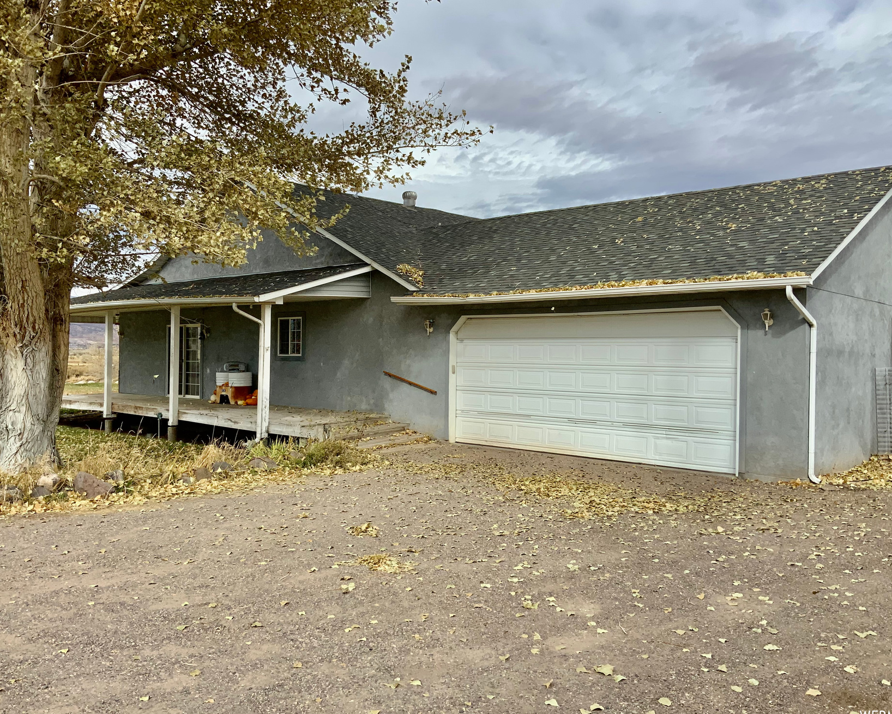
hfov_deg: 57.1
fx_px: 818
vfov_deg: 47.1
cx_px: 423
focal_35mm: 31
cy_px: 355
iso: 16
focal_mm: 3
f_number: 1.8
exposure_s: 1/1848
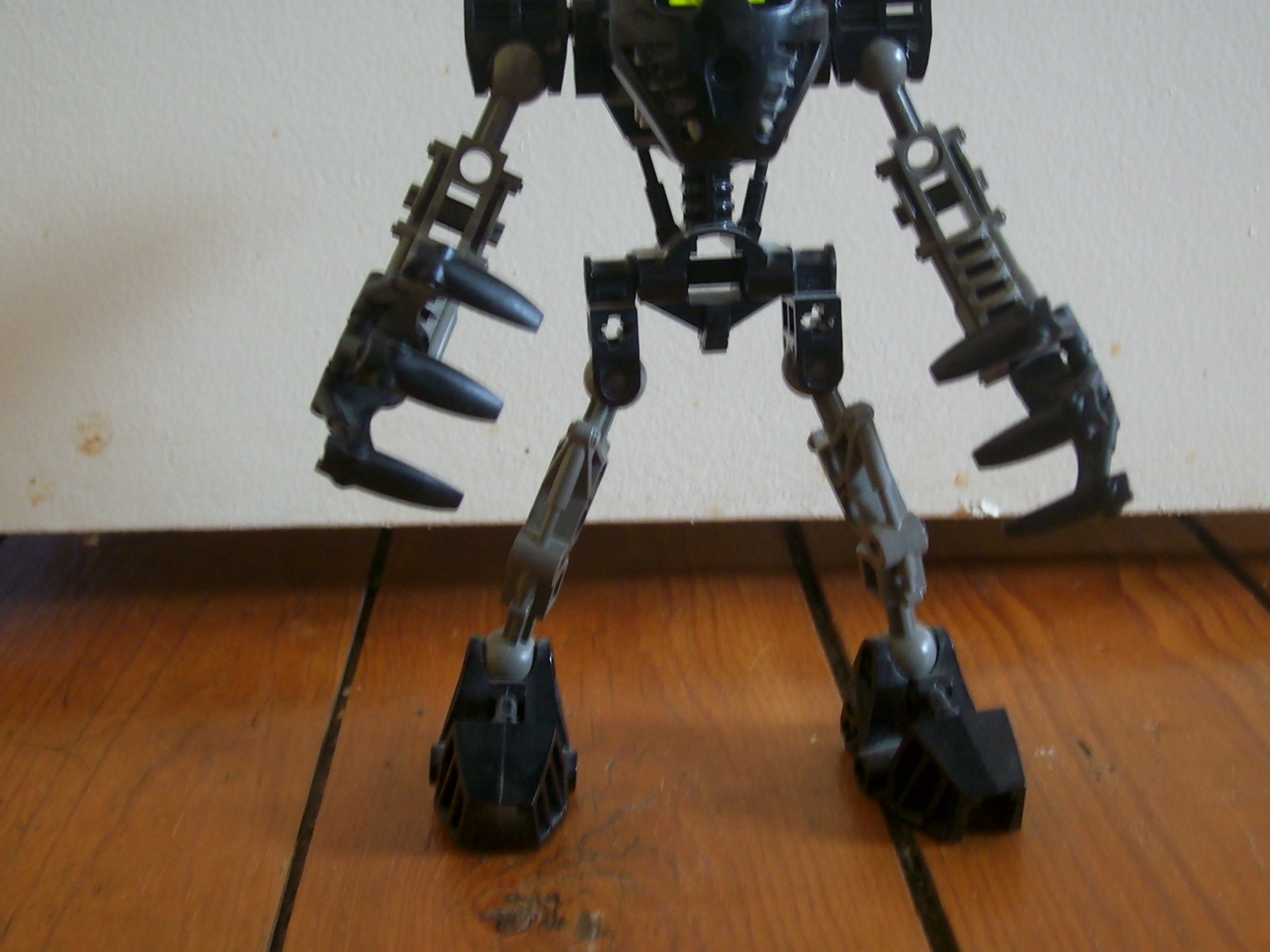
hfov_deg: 38.1
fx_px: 1834
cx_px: 716
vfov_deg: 29.1
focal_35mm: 50
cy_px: 441
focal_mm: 7.43
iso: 50
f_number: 3.1
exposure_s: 1/3
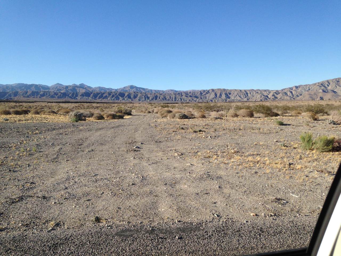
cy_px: 128
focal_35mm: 33
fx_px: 325
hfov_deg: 55.4
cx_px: 170
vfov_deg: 42.9
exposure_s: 1/1466
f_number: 2.4
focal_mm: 4.12
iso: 50
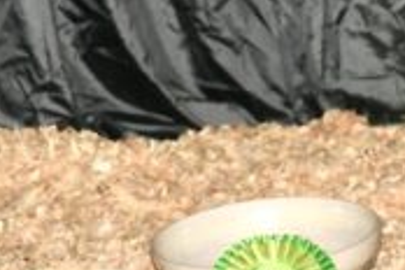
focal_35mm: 203
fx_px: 2284
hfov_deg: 9.5
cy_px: -40
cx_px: -386
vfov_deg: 6.7
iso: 250
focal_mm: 46
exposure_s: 1/250
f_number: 5
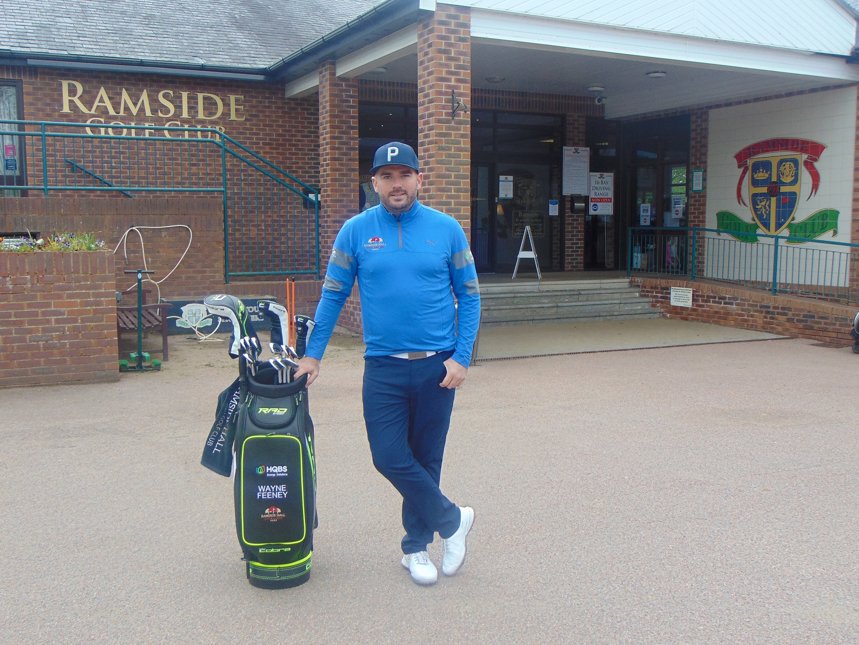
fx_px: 893
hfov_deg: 51.4
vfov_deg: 39.7
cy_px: 324
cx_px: 436
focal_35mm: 36
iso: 80
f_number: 3.2
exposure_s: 1/250
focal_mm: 6.3
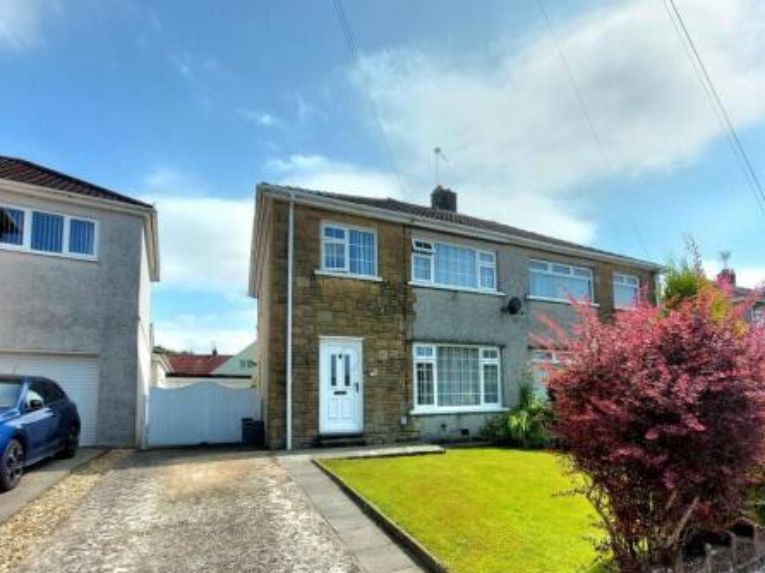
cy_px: 366
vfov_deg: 73.1
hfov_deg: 89.8
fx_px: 375
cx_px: 461
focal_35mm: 17
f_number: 2.2
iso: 50
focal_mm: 1.74
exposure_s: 1/1667
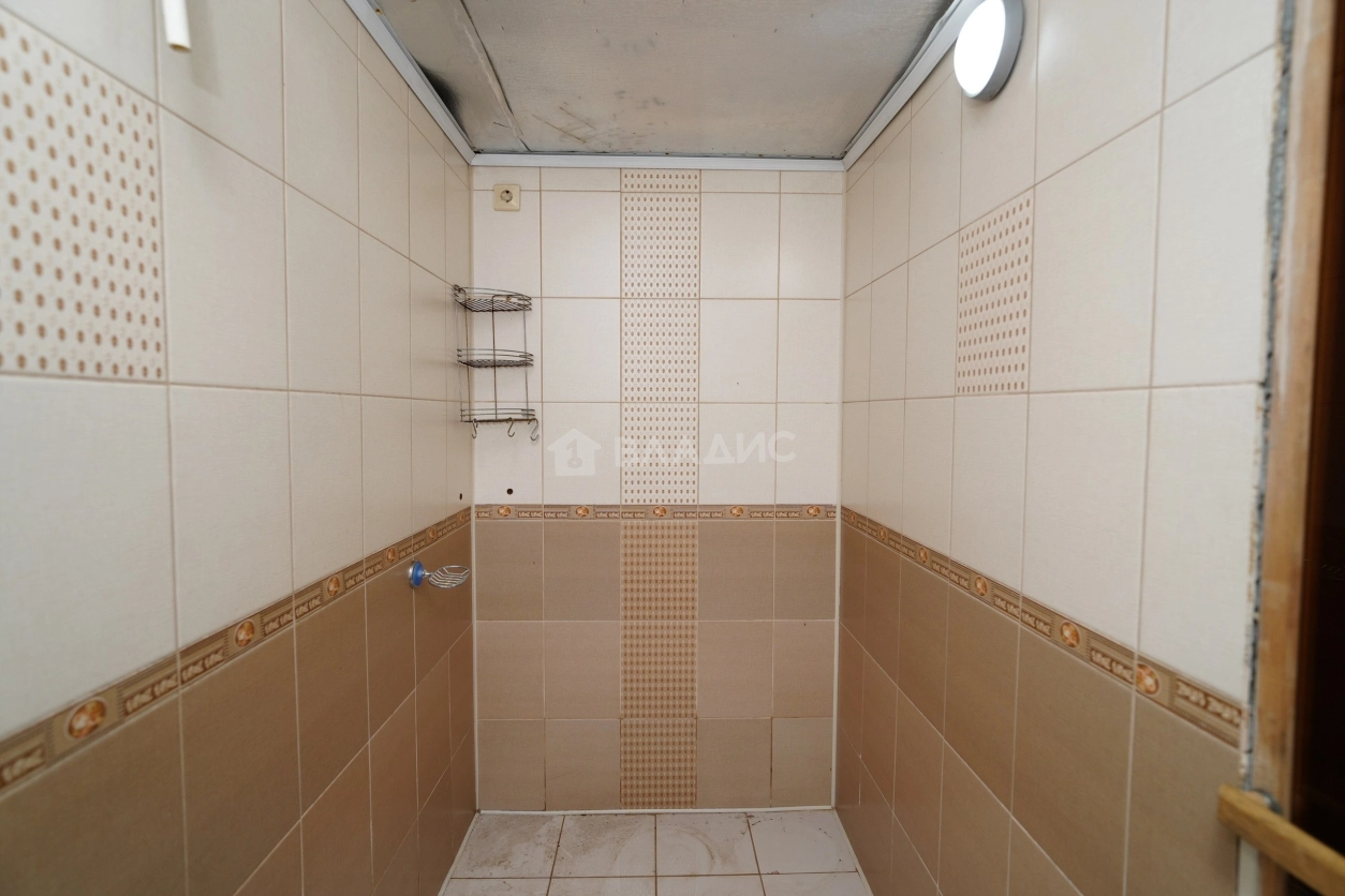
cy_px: 448
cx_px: 672
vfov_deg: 73.7
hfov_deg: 96.7
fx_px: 598
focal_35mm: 16
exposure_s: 1/160
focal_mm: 16
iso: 320
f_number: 2.8
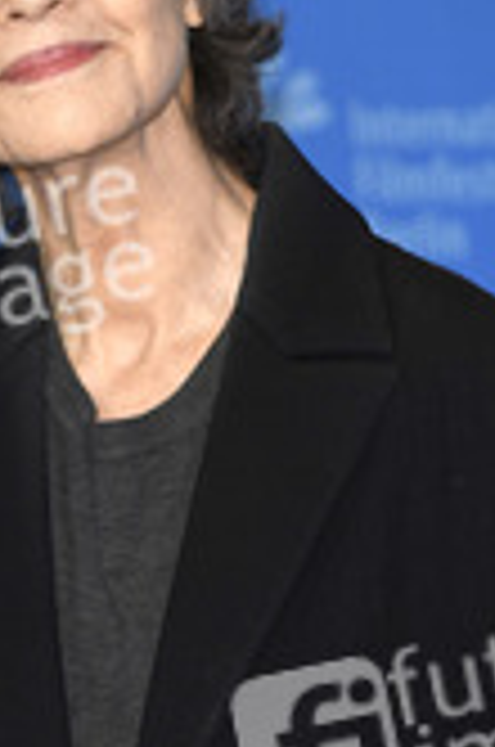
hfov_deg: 2.8
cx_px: 54
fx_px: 10003
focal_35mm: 483
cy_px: 500
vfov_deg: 4.3
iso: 800
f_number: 3.5
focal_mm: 200
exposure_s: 1/320
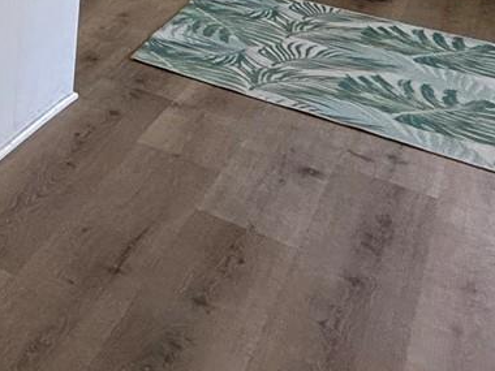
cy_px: -254
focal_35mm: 59
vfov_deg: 19.8
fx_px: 844
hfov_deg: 19.4
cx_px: -483
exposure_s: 1/120
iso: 125
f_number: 2.2
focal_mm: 2.22
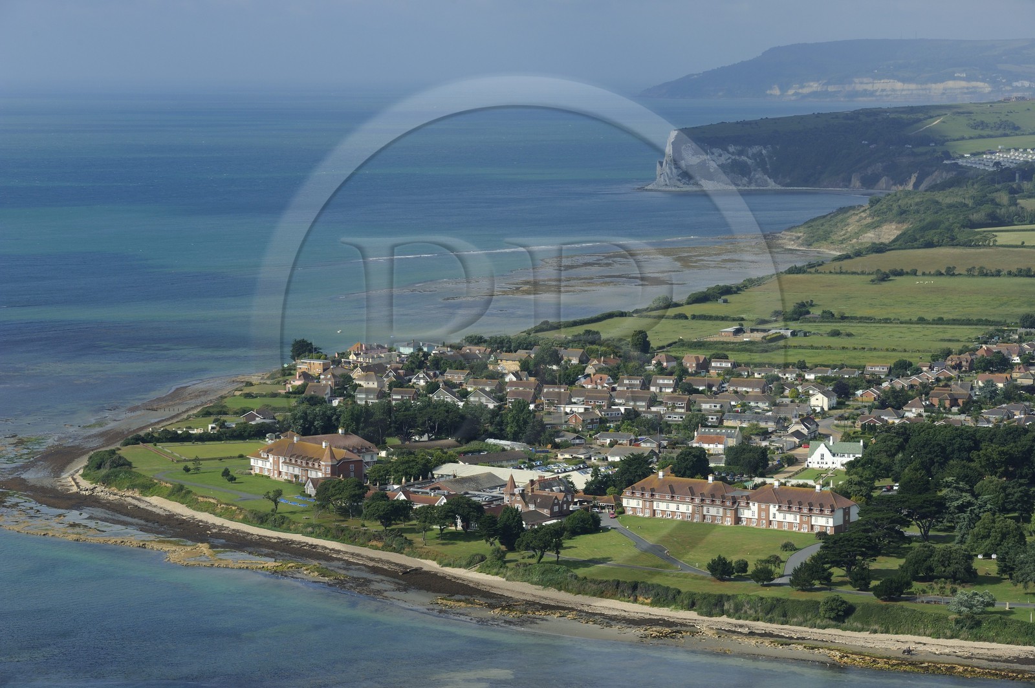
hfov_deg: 19.5
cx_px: 518
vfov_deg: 13.0
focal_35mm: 105
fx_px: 3016
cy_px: 344
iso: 400
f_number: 9
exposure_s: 1/800
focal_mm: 105
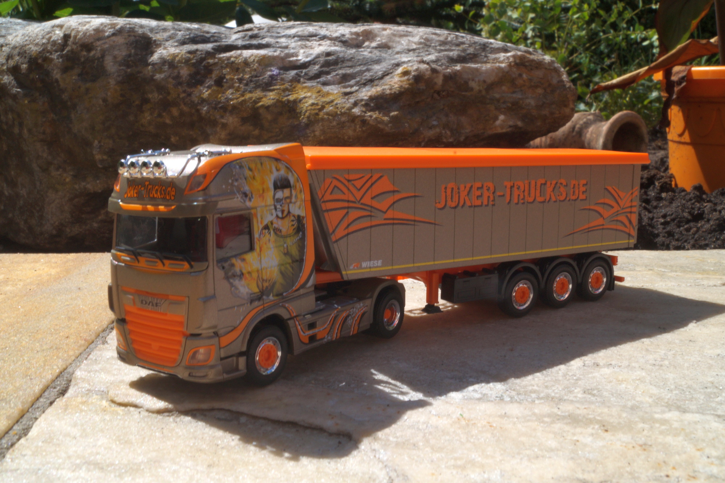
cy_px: 242
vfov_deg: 34.2
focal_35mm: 39
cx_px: 362
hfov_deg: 49.6
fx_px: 785
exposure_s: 1/60
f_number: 25
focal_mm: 26
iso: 200
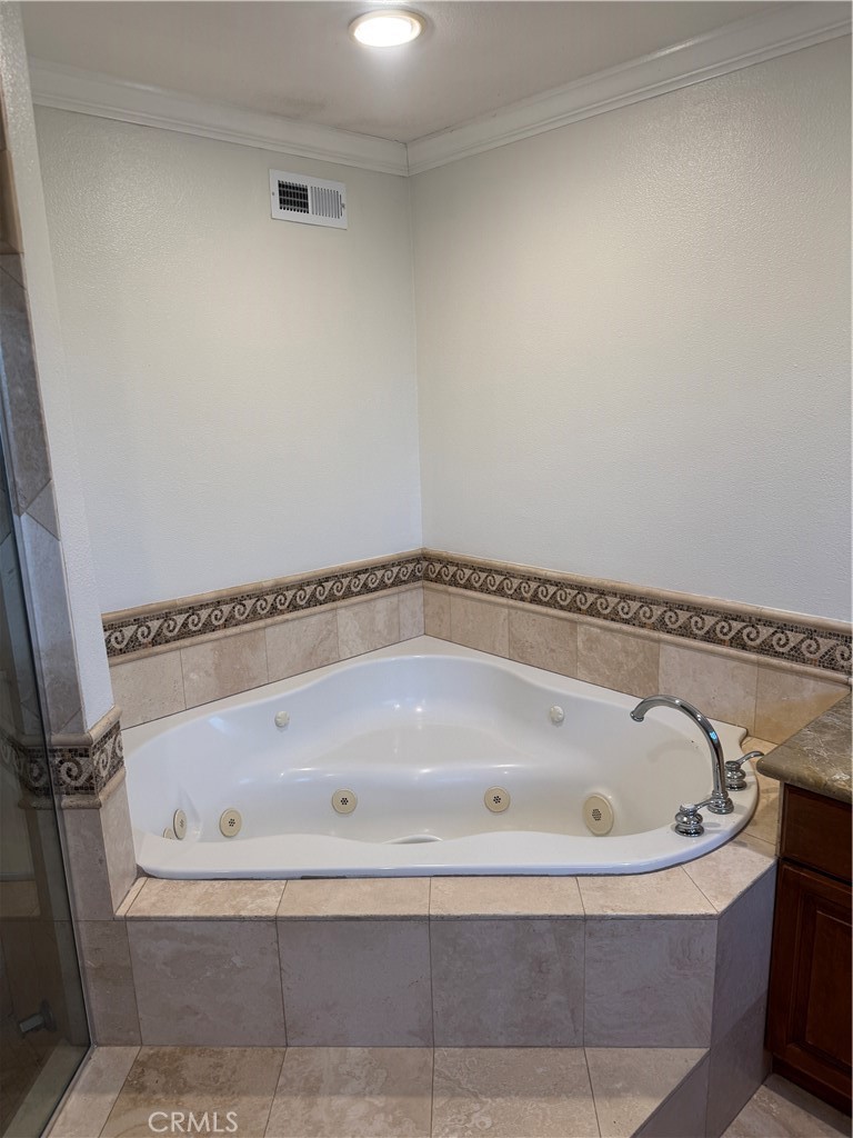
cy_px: 569
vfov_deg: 71.6
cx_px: 426
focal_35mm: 24
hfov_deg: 56.8
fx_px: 789
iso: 100
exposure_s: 1/120
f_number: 1.78
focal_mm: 6.76
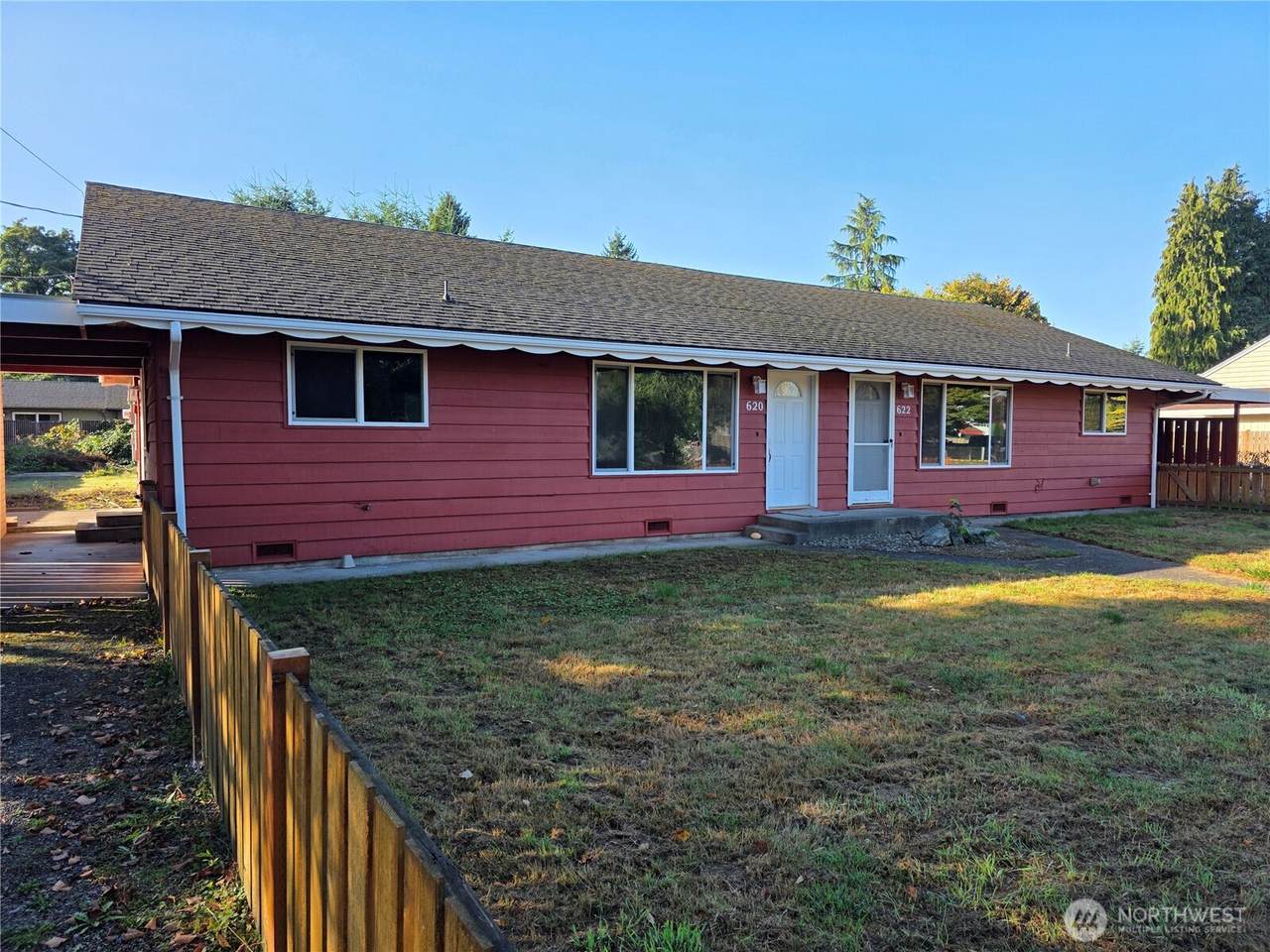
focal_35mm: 23
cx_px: 635
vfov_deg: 58.9
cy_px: 476
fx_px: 844
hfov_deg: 73.9
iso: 80
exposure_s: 1/2054
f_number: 1.7
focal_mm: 6.3
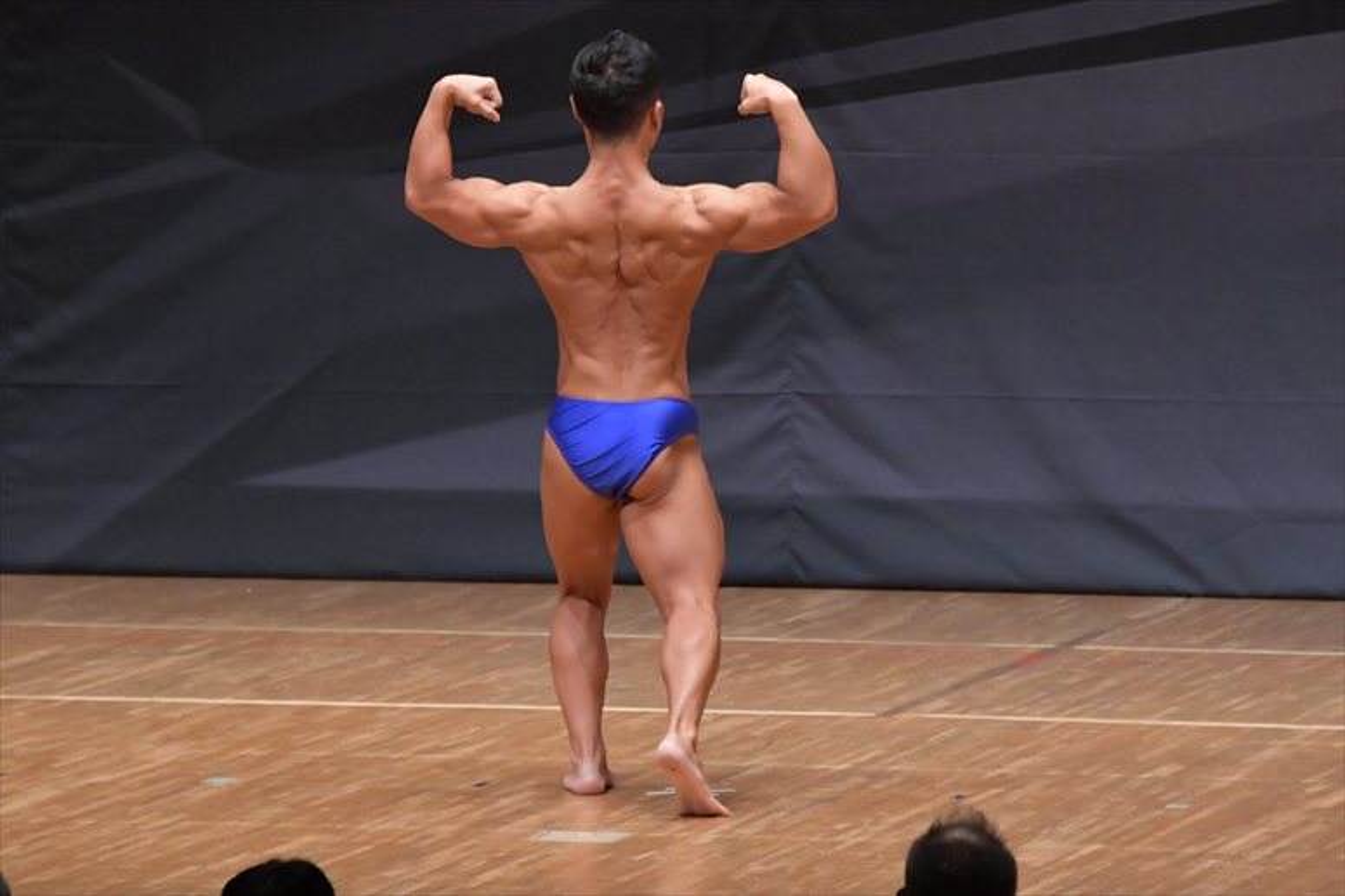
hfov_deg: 6.5
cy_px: 448
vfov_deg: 4.4
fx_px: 11763
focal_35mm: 315
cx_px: 672
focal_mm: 210
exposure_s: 1/400
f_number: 5.6
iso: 6400
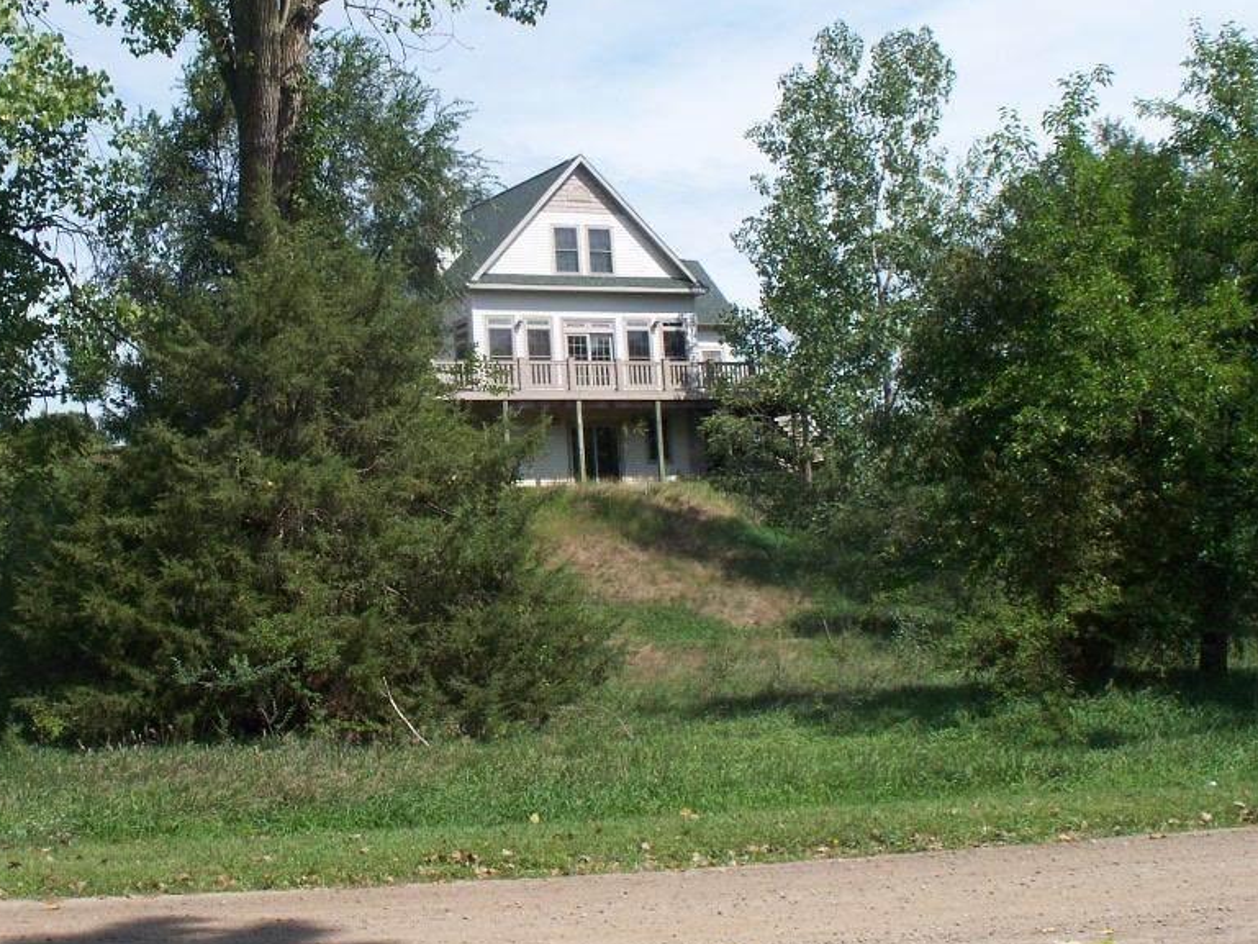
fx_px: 2180
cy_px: 220
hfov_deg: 31.9
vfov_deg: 24.1
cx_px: 419
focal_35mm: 60
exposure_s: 1/320
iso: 64
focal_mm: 7.54
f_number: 5
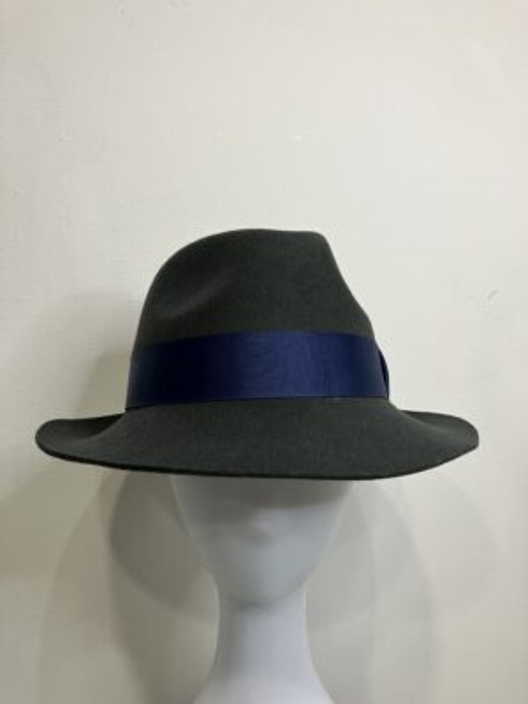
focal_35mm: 28
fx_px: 569
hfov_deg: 49.7
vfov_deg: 63.4
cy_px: 352
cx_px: 264
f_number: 1.8
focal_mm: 3.99
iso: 64
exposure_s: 1/50
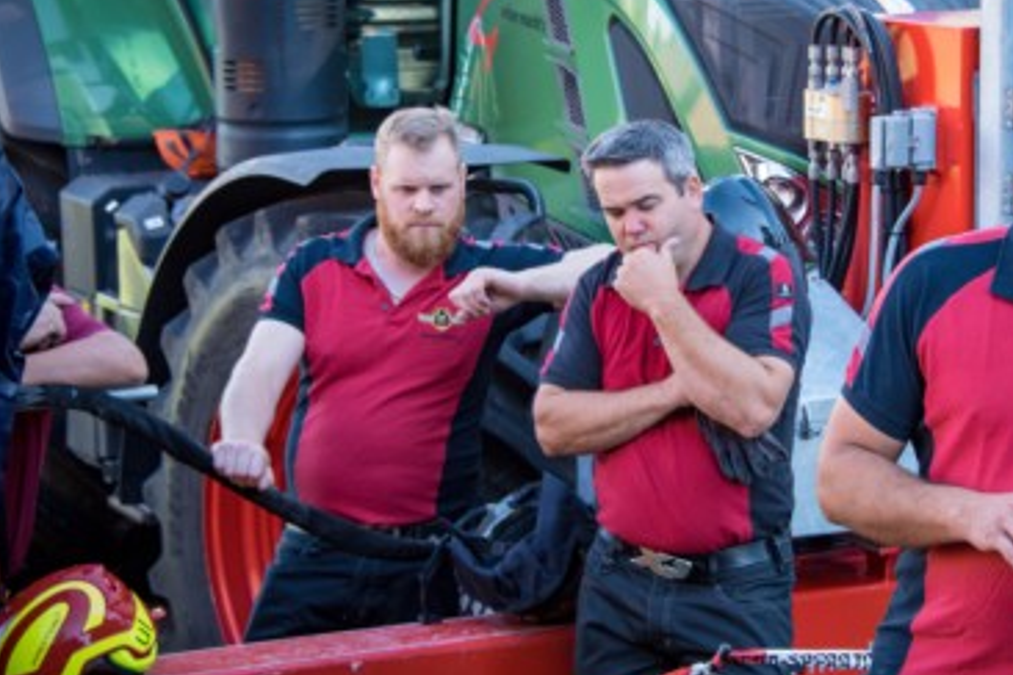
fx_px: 3236
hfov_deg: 17.7
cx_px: 736
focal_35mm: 115
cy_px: 277
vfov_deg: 11.9
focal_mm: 78
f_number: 7.1
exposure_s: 1/200
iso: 1600
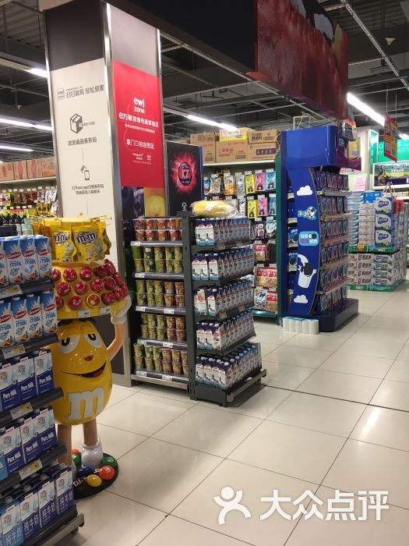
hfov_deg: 48.2
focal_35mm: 29
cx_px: 204
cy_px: 273
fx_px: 457
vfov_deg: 61.7
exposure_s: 1/17
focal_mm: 4.15
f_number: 2.2
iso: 40
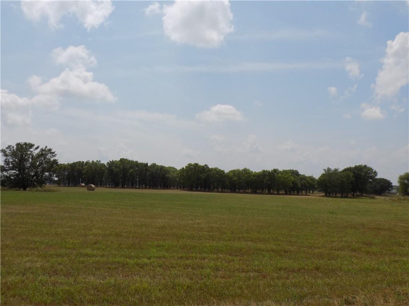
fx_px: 354
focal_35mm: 30
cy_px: 153
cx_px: 204
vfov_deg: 46.8
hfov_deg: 60.0
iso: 80
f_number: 10.6
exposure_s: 1/200
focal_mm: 5.3
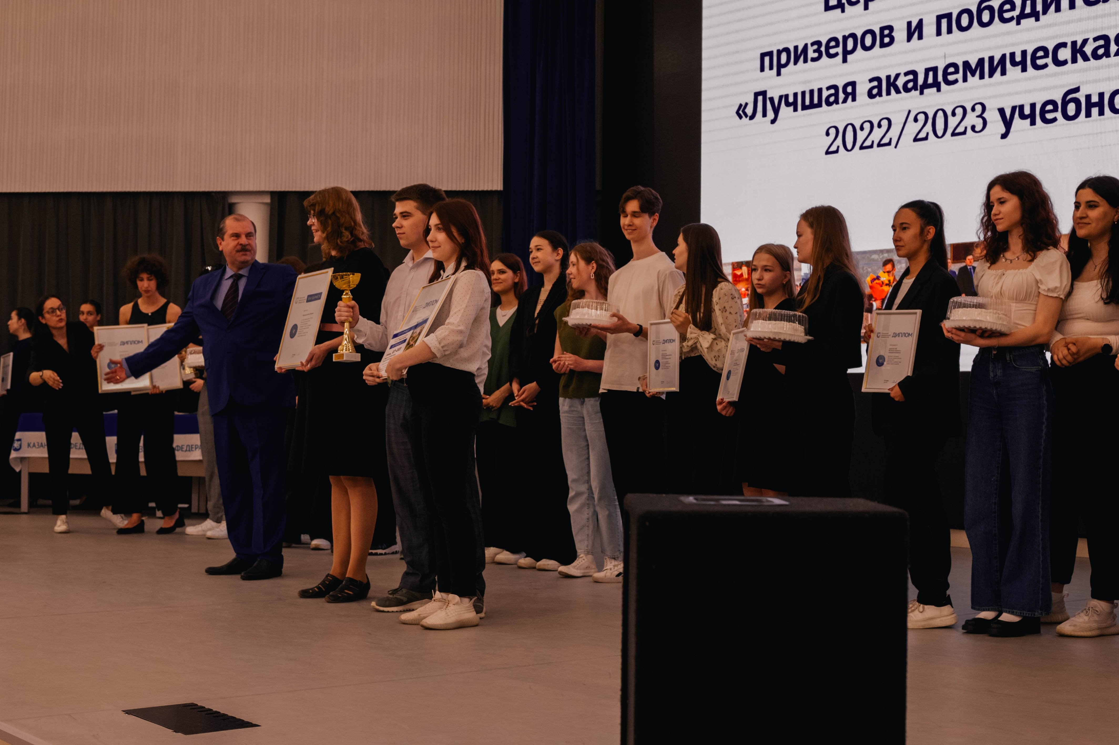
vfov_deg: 27.0
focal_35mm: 50
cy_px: 372
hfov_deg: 39.6
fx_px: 1553
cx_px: 560
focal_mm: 50
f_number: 7.1
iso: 3200
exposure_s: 1/160
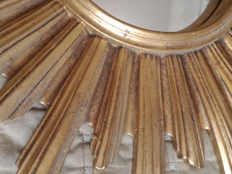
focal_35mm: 40
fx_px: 268
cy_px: 96
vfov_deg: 35.9
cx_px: 134
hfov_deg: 46.6
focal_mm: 3.54
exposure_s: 1/25
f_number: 2
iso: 787
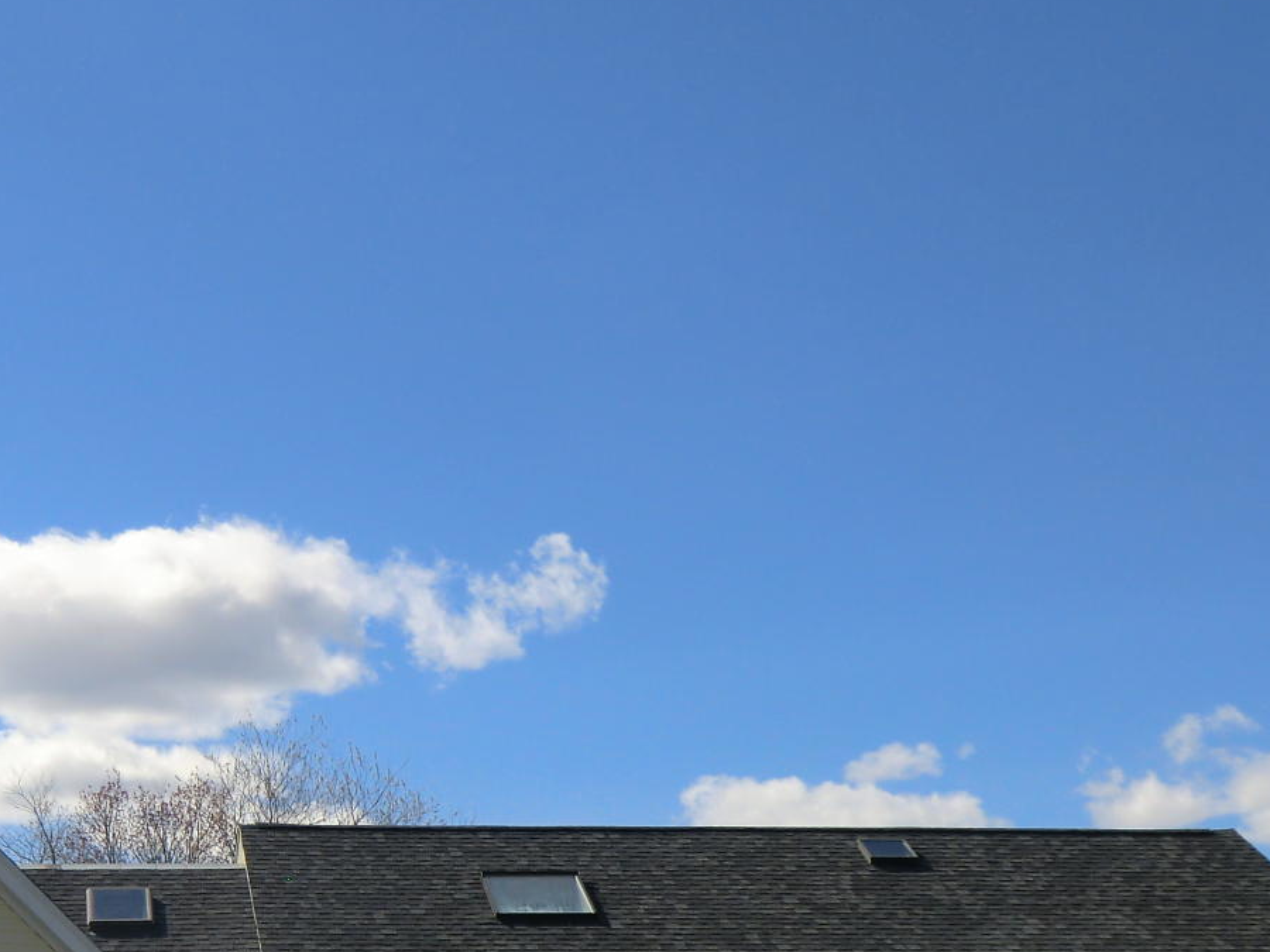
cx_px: 198
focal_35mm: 66
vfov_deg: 21.5
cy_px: 949
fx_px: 2421
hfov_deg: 28.6
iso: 64
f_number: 7.9
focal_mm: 5.2
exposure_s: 1/250
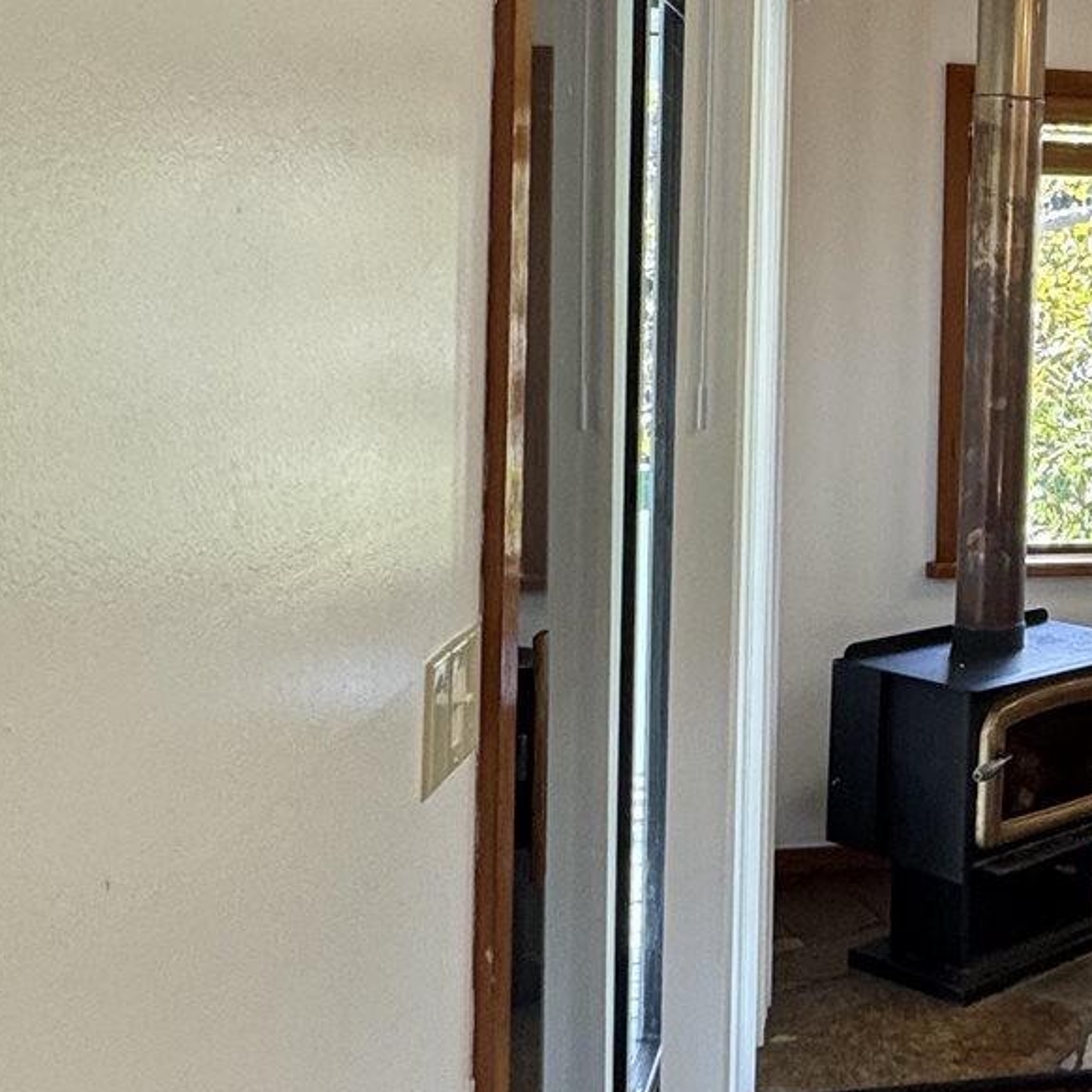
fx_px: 1749
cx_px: 1372
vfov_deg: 33.8
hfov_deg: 29.0
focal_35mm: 49
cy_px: 240
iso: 125
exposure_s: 1/120
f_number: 2.2
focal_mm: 2.22
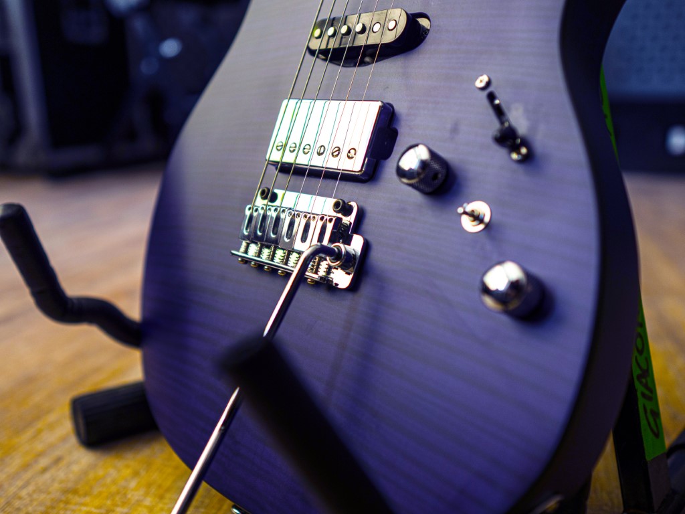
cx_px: 342
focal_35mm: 32
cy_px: 257
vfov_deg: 44.2
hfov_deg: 56.8
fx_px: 633
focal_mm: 16
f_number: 1.6
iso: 200
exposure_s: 1/160
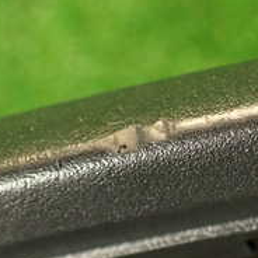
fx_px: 776
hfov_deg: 18.5
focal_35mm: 92
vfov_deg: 18.8
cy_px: 165
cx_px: 243
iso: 500
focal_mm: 5.79
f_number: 2.4
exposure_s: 1/30
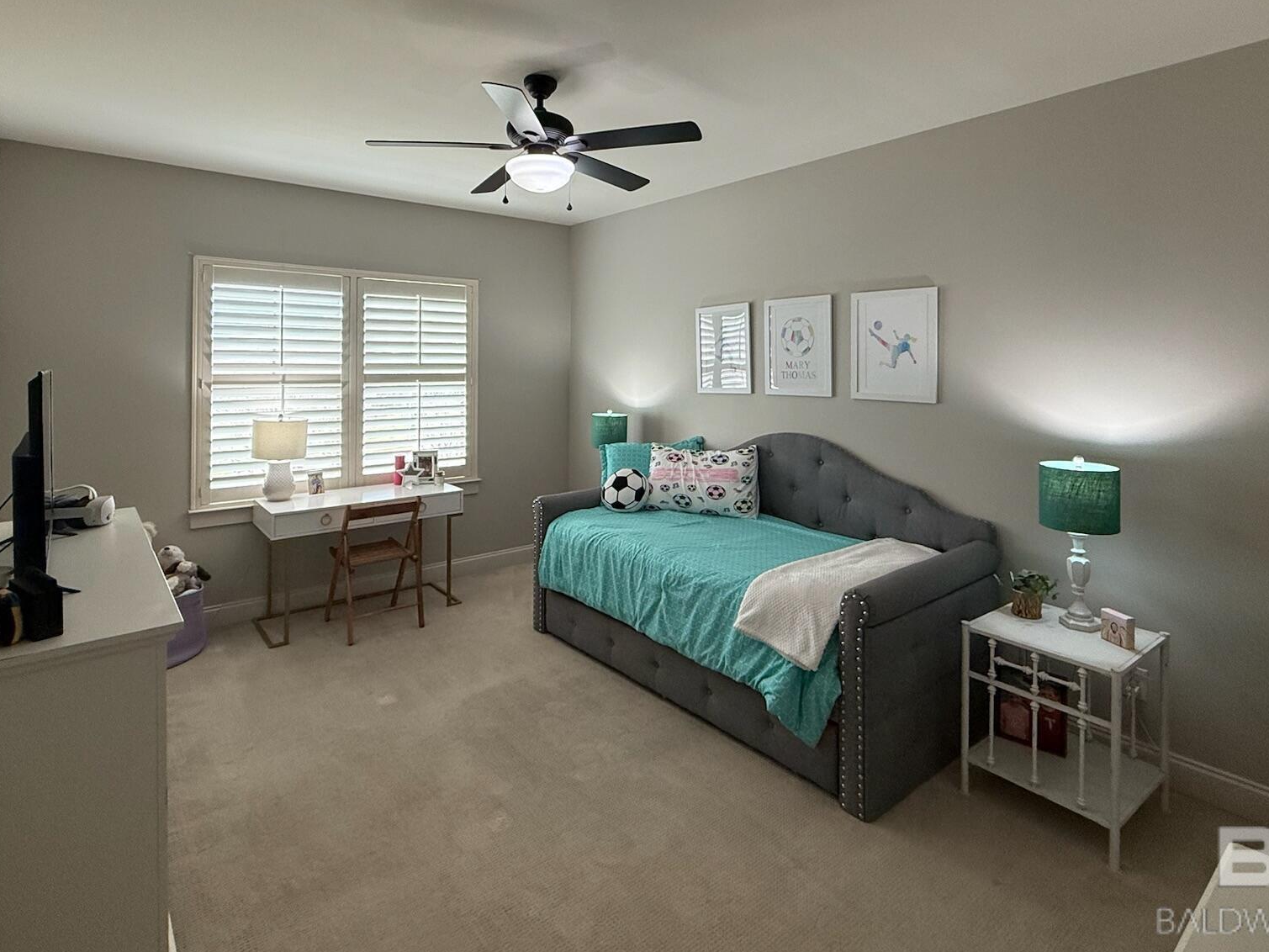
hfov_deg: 84.7
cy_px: 358
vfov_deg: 67.7
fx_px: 697
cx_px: 627
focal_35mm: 19
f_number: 2.2
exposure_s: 1/120
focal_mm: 2.22
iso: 200
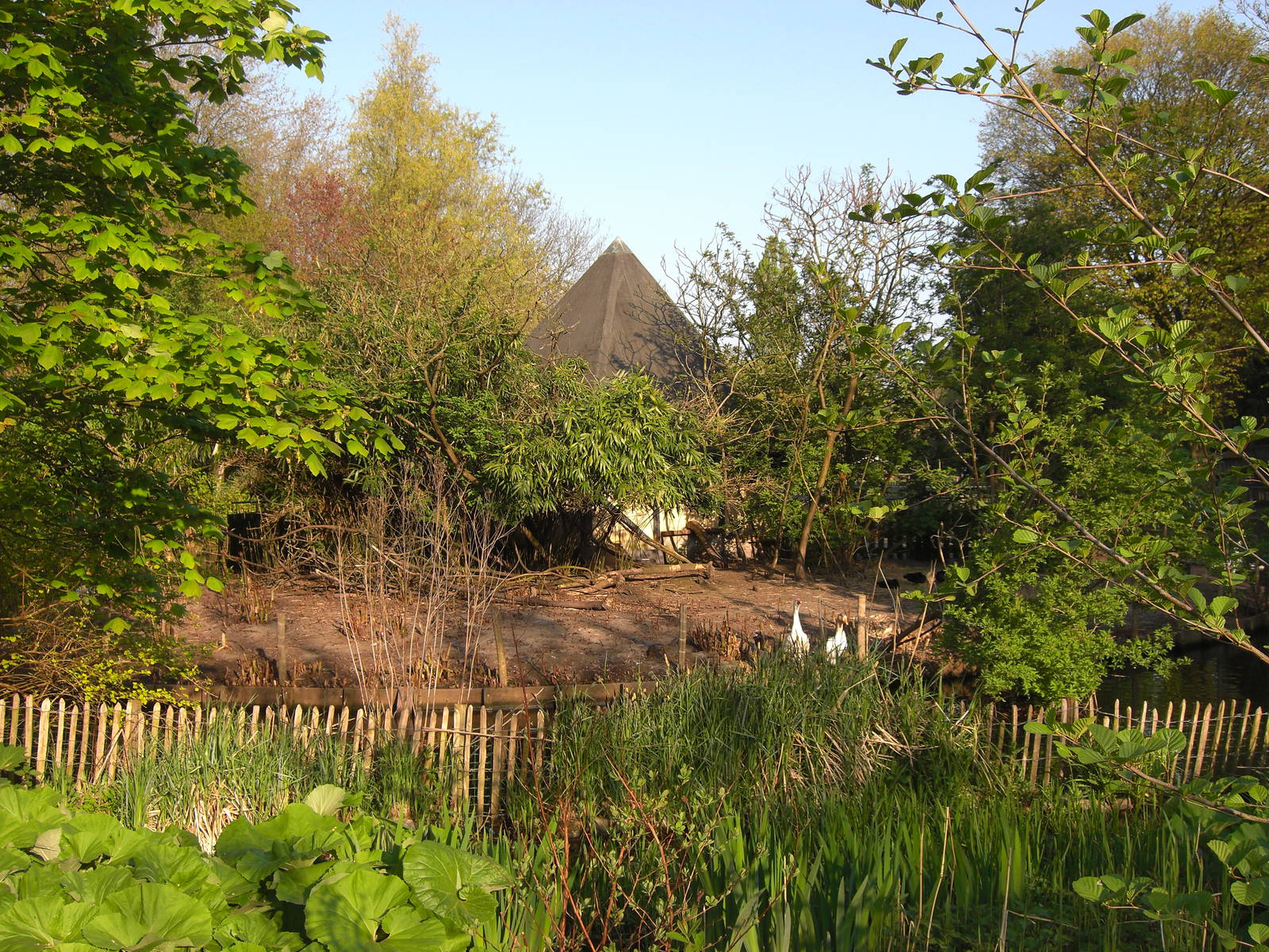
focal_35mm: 38
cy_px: 476
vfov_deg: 37.7
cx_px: 634
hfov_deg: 49.0
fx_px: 1393
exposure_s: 1/320
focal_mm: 7.9
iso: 80
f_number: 4
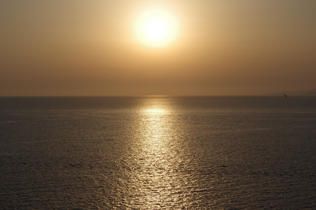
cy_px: 105
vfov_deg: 16.6
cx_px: 158
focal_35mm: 82
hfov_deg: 24.8
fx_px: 719
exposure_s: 1/640
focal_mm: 55
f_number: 11
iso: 100
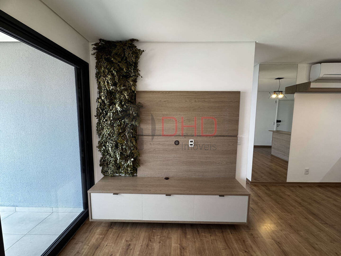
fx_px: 138
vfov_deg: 85.7
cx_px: 170
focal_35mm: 14
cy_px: 128
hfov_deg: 102.1
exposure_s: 1/120
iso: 200
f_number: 2.2
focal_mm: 2.22
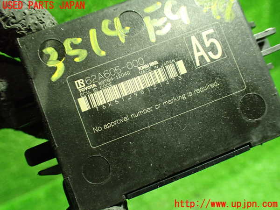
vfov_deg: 46.8
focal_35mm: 30
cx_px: 140
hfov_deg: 60.0
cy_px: 105
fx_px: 243
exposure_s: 1/30
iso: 800
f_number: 2.3
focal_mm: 5.4
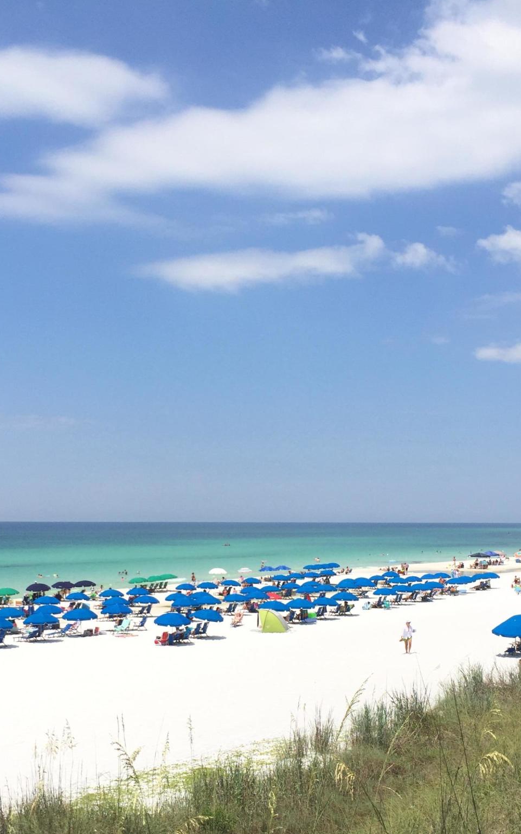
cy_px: 539
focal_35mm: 40
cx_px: 229
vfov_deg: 48.6
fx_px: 908
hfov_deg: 32.0
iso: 32
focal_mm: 4.15
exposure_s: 1/4405
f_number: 2.2
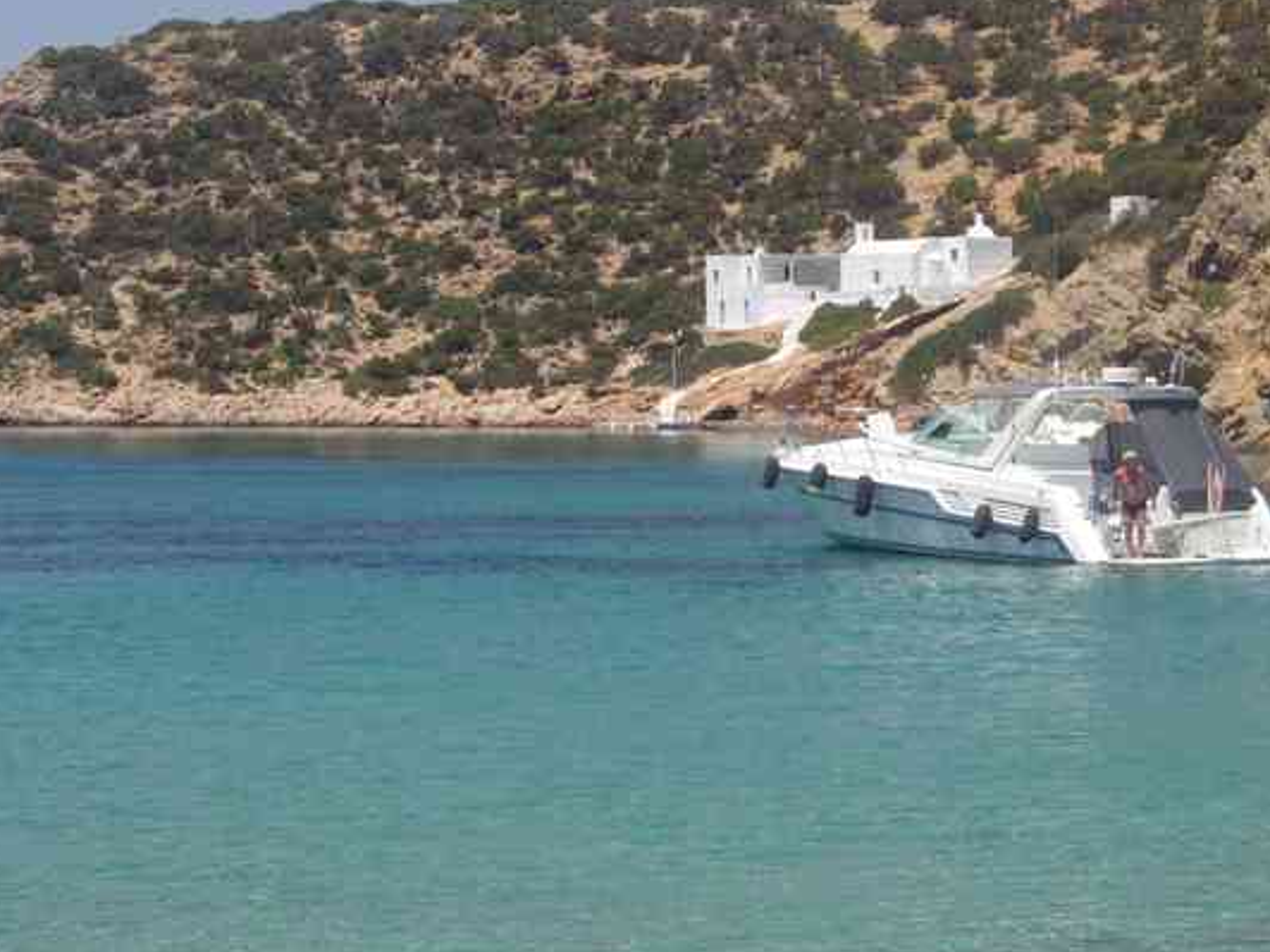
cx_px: 600
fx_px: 4769
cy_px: 398
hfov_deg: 15.2
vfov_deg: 11.4
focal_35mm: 130
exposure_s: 1/100
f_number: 11
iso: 200
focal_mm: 47.5
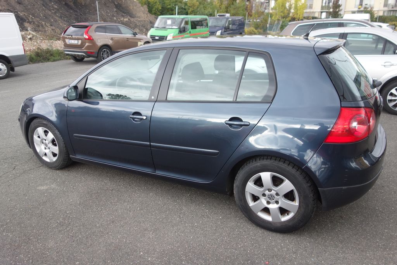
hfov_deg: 65.5
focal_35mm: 28
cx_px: 198
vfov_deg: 46.4
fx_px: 309
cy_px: 132
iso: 125
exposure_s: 1/100
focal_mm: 10.4
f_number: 2
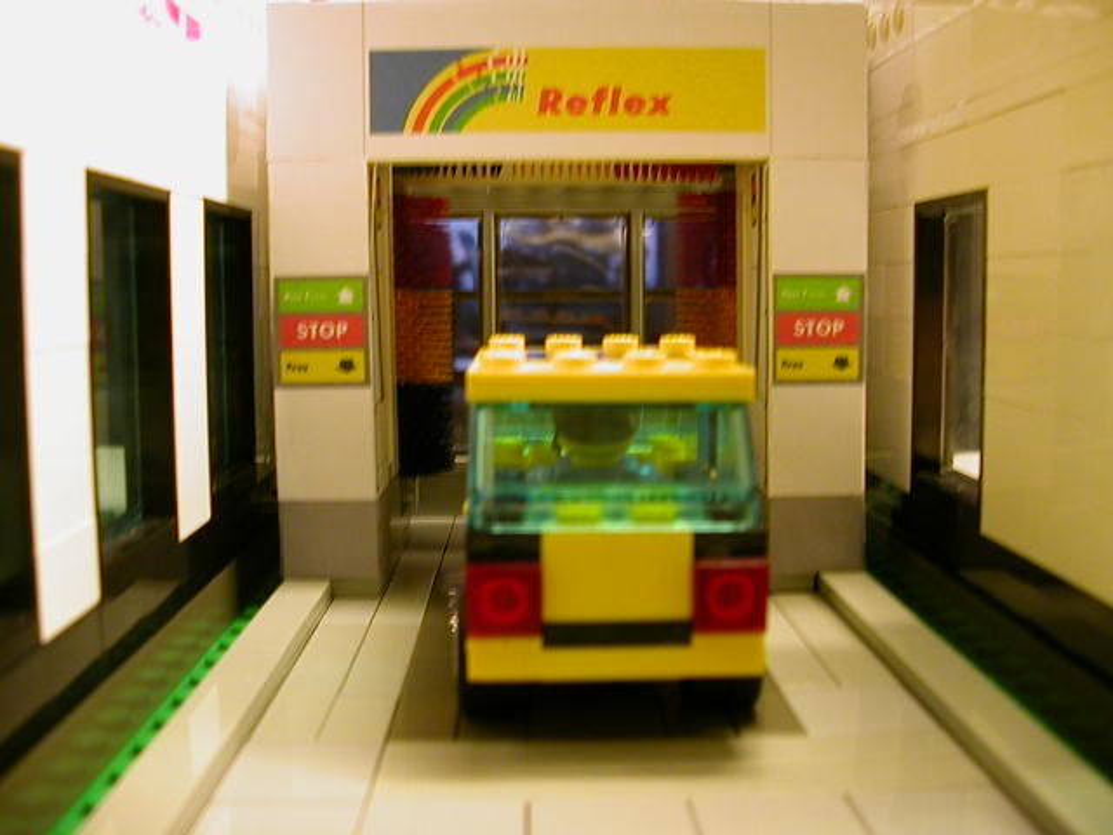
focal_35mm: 37
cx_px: 556
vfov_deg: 38.7
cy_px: 418
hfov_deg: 50.1
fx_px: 1190
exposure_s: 1/9.7
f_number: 2.7
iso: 100
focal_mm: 5.6
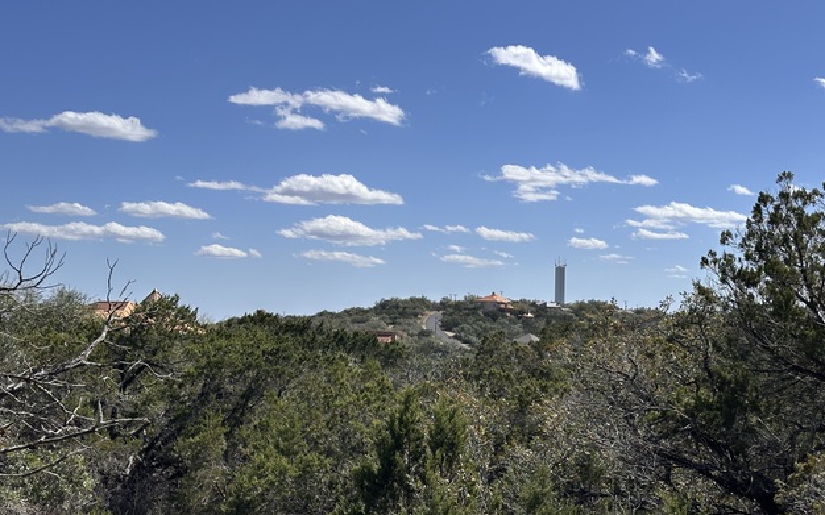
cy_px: 298
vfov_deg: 24.8
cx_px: 419
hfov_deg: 38.9
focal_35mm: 52
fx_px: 1169
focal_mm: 6.86
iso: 64
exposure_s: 1/7092
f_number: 1.78
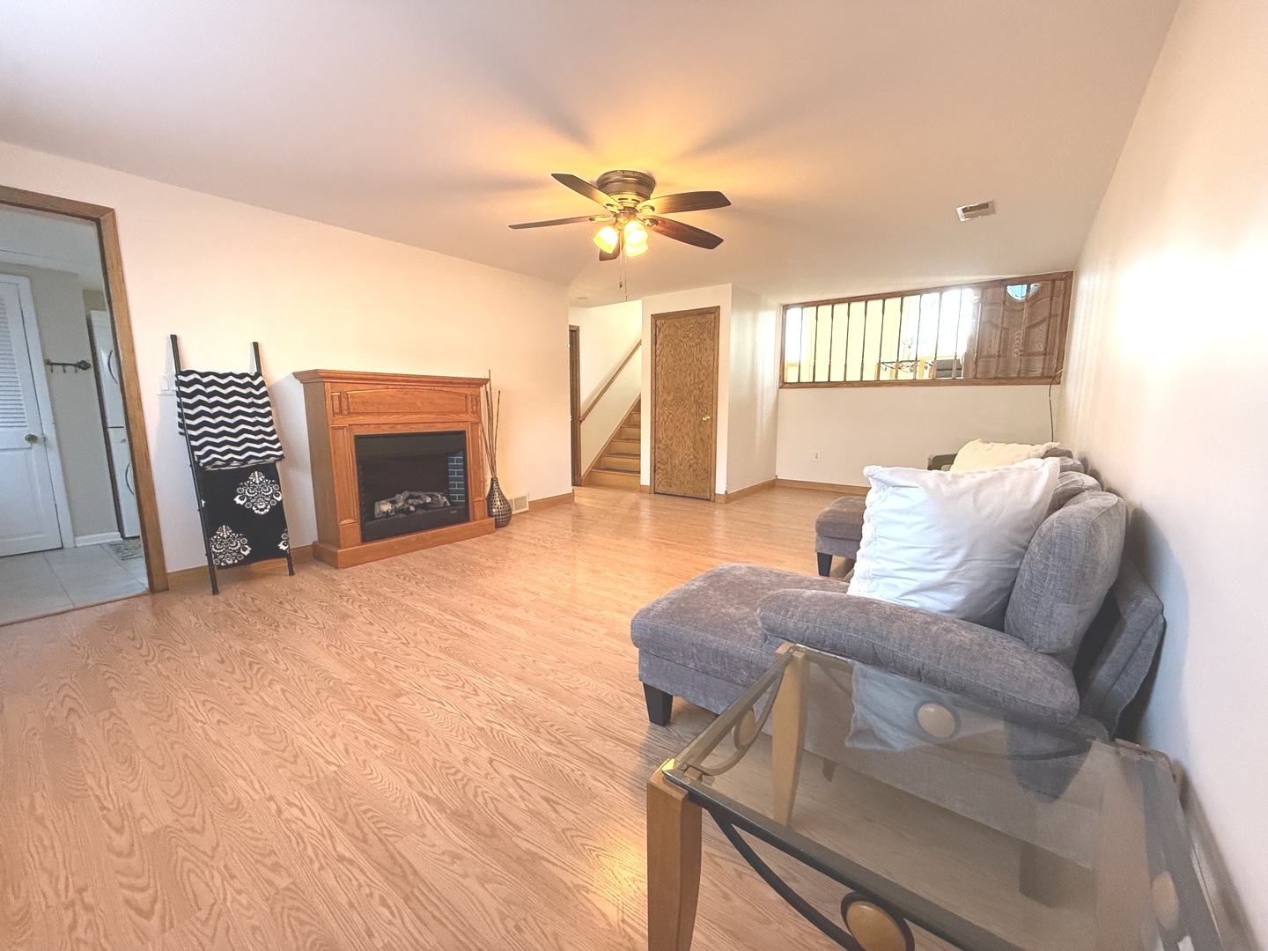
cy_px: 476
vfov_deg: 85.7
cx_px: 634
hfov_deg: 102.1
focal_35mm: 14
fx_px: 513
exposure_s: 1/60
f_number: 2.2
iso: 500
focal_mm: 2.22
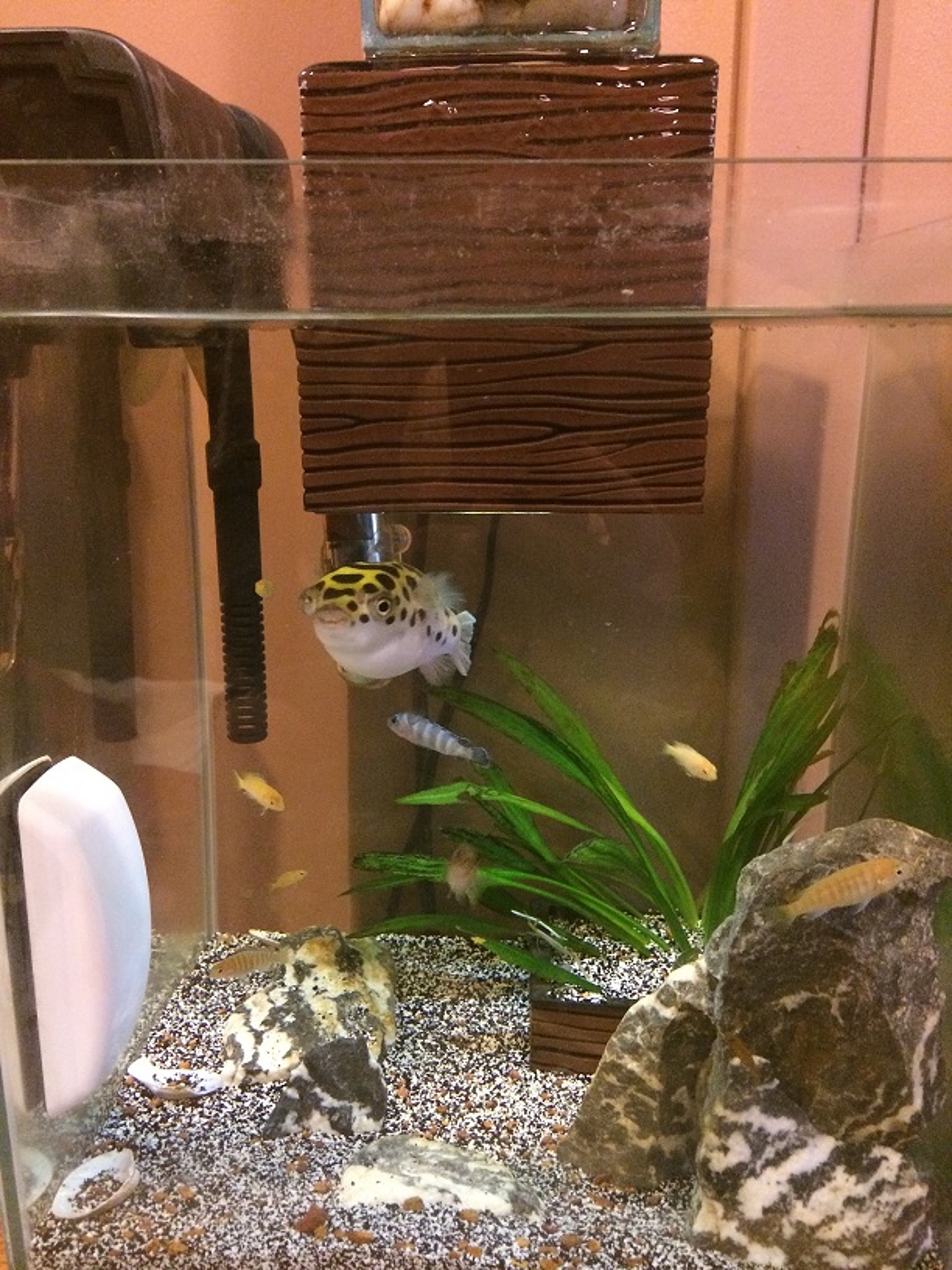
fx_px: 1100
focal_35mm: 30
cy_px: 635
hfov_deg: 46.8
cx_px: 476
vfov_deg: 60.0
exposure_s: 1/15
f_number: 2.2
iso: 400
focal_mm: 4.12
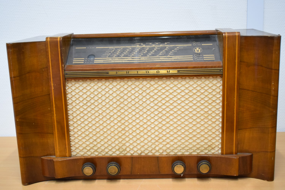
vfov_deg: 28.1
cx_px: 142
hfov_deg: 41.1
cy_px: 95
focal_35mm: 48
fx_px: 380
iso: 2500
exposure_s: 1/125
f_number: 4.5
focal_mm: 32
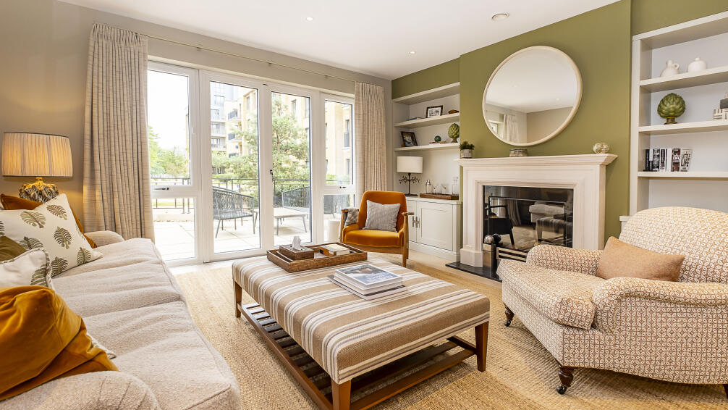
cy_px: 189
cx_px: 359
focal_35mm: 16
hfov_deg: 99.4
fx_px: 309
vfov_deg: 67.0
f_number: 7.1
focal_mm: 10
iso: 250
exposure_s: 1/30
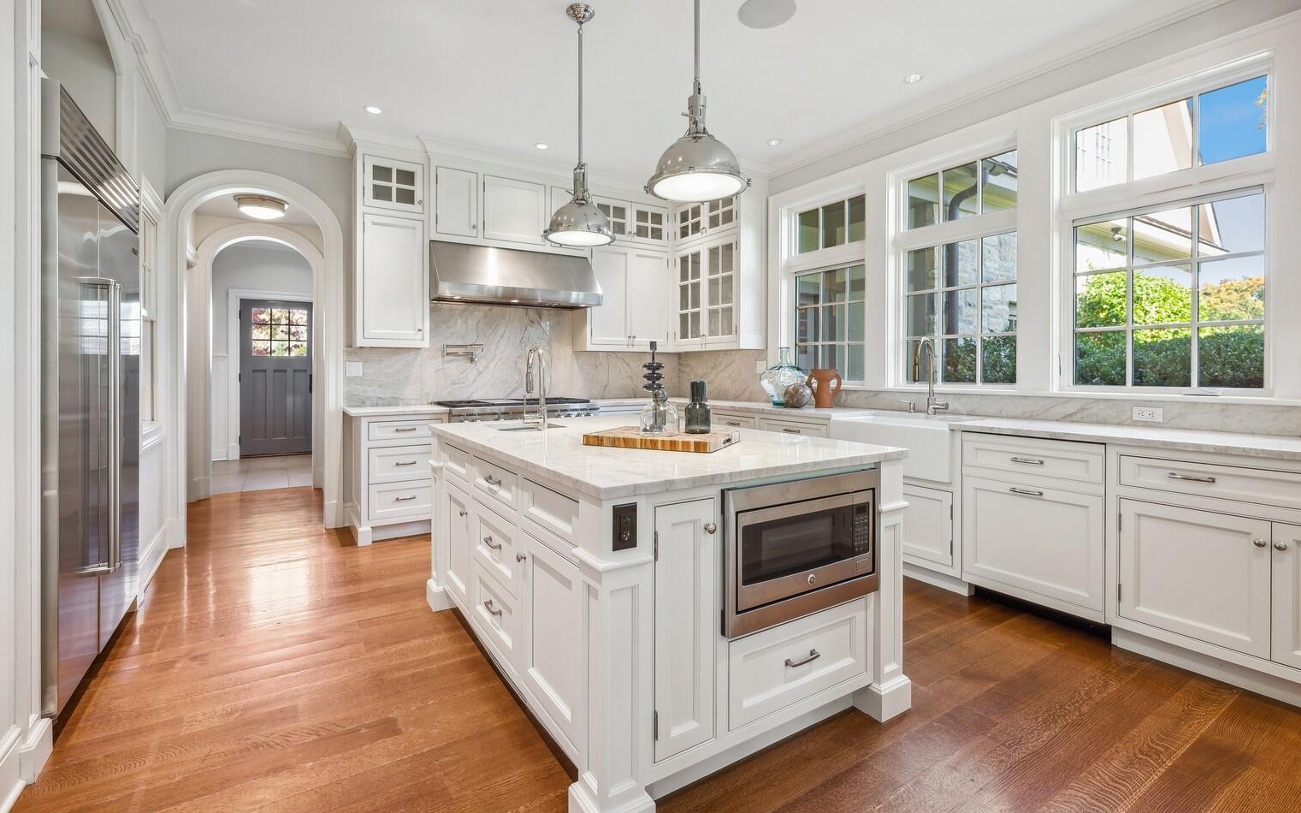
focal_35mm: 15
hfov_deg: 101.4
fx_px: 532
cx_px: 630
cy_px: 414
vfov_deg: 74.8
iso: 200
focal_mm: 14
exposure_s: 1/4
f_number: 11
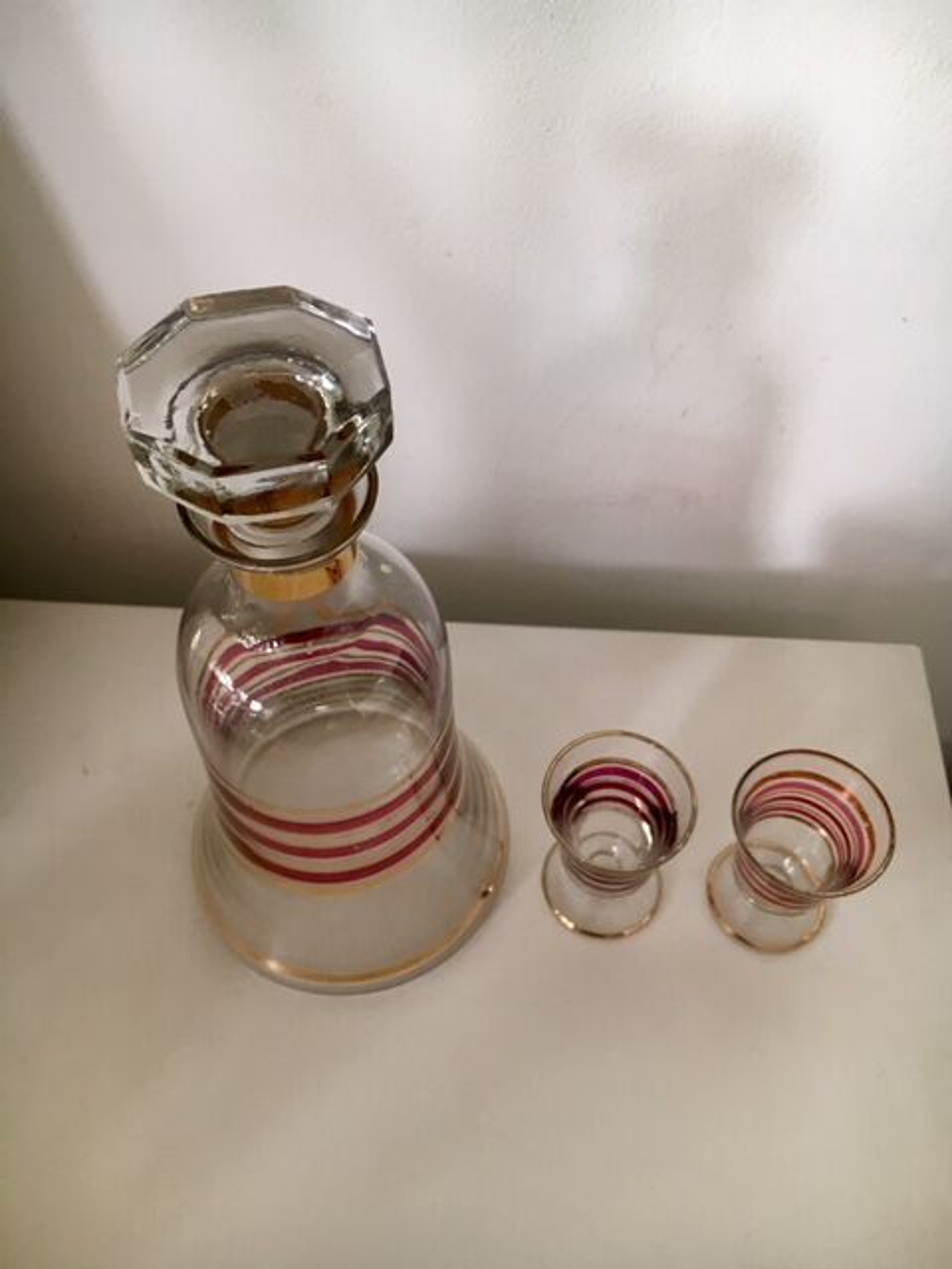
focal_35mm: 29
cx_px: 476
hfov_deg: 48.2
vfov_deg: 61.7
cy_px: 634
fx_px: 1063
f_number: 2.2
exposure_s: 1/33
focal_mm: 4.15
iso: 50
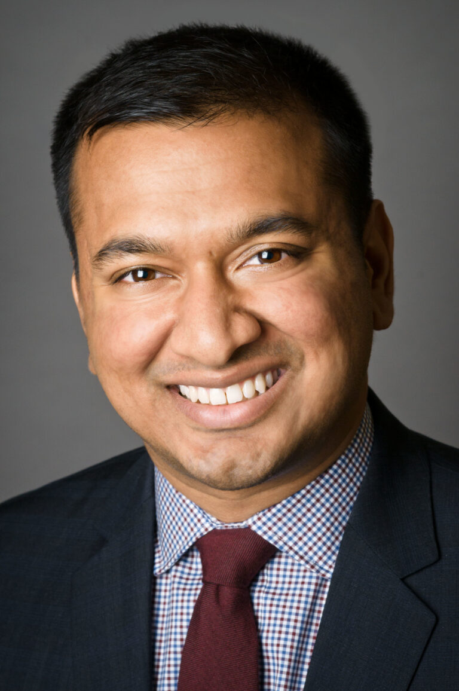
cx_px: 230
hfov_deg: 10.7
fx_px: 2444
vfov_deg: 16.1
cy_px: 346
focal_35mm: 128
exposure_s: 1/125
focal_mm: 85
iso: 400
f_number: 10
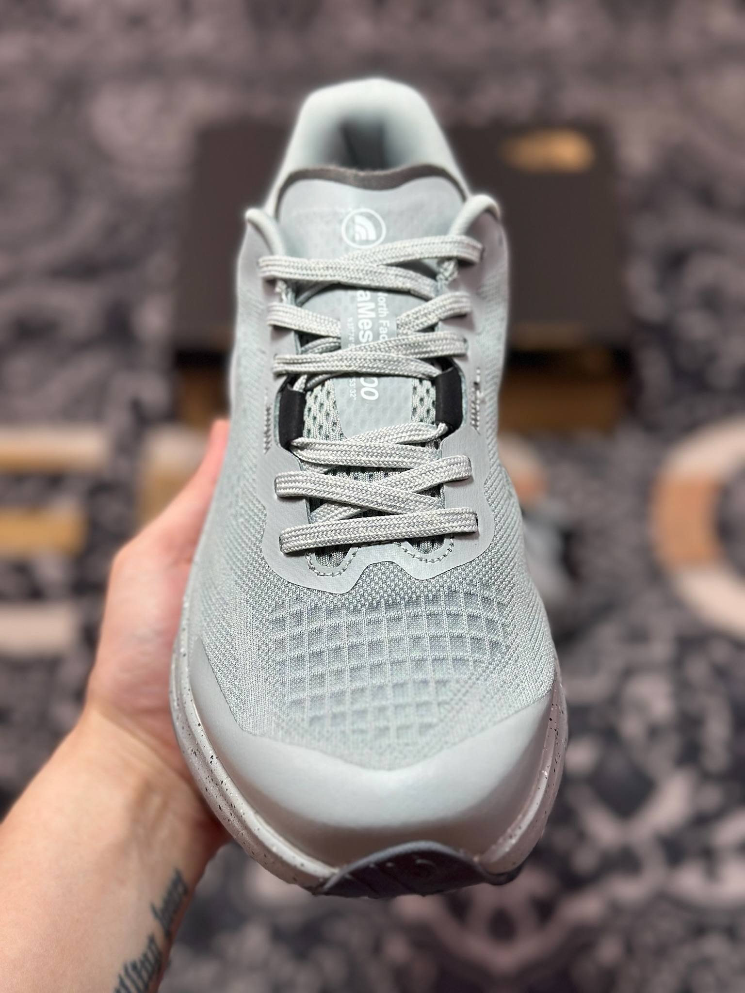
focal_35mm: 48
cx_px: 372
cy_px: 496
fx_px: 1377
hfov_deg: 30.3
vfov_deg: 39.7
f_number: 1.78
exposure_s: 1/571
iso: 80
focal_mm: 6.86
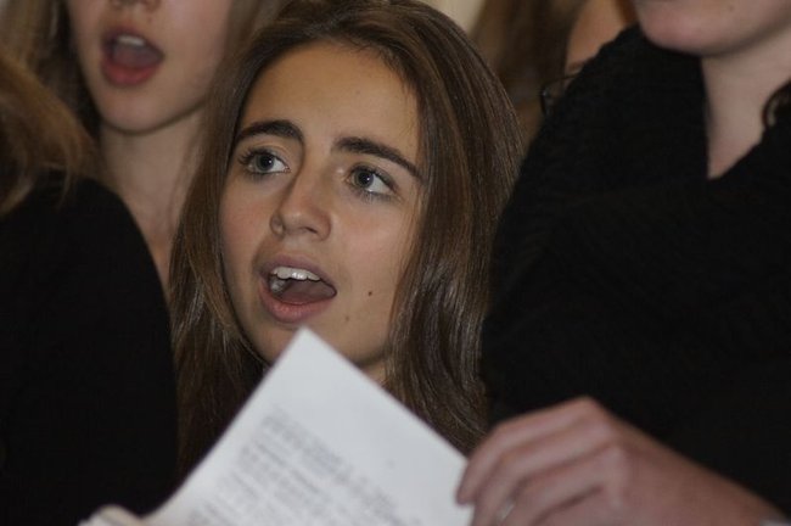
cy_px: 263
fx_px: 9877
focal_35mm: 450
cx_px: 396
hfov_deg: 4.6
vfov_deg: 3.0
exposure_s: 1/160
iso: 1600
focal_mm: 300
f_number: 5.6
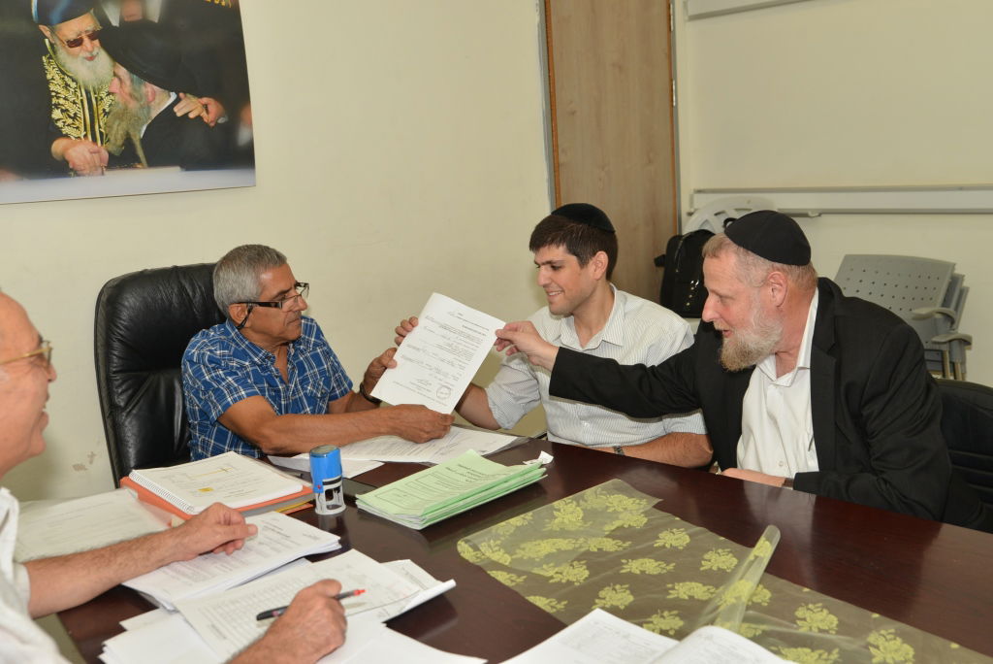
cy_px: 332
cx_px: 496
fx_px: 994
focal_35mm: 36
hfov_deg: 53.1
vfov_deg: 36.9
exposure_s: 1/125
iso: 640
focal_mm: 36
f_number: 5.6
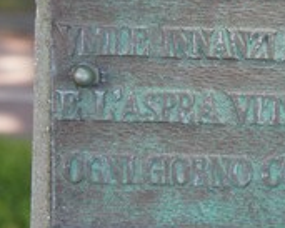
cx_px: 327
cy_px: 75
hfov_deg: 12.5
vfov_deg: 10.2
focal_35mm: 151
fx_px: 1274
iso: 500
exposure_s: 1/250
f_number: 5.6
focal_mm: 40
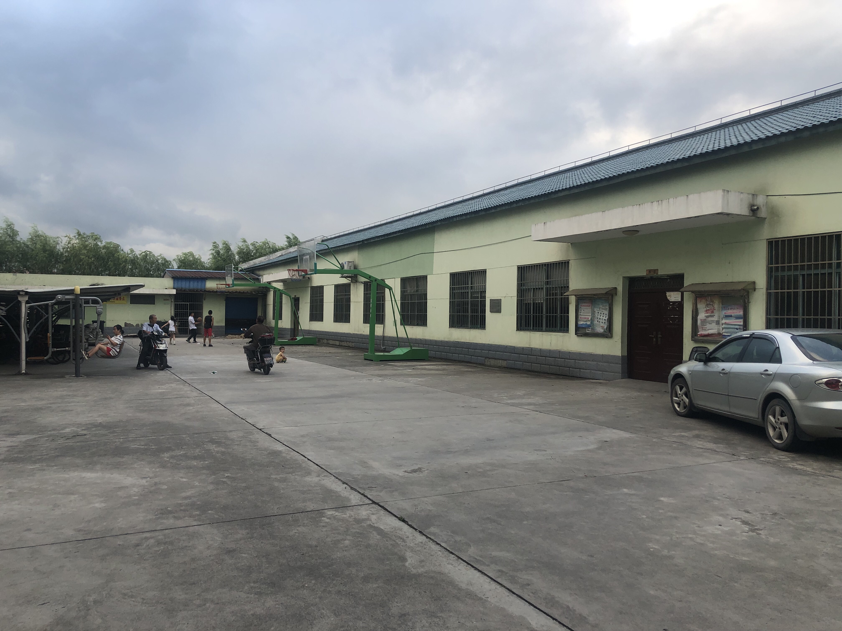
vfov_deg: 49.7
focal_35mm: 28
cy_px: 316
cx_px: 421
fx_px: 681
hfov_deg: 63.4
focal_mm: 4
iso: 20
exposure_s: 1/261
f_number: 1.8
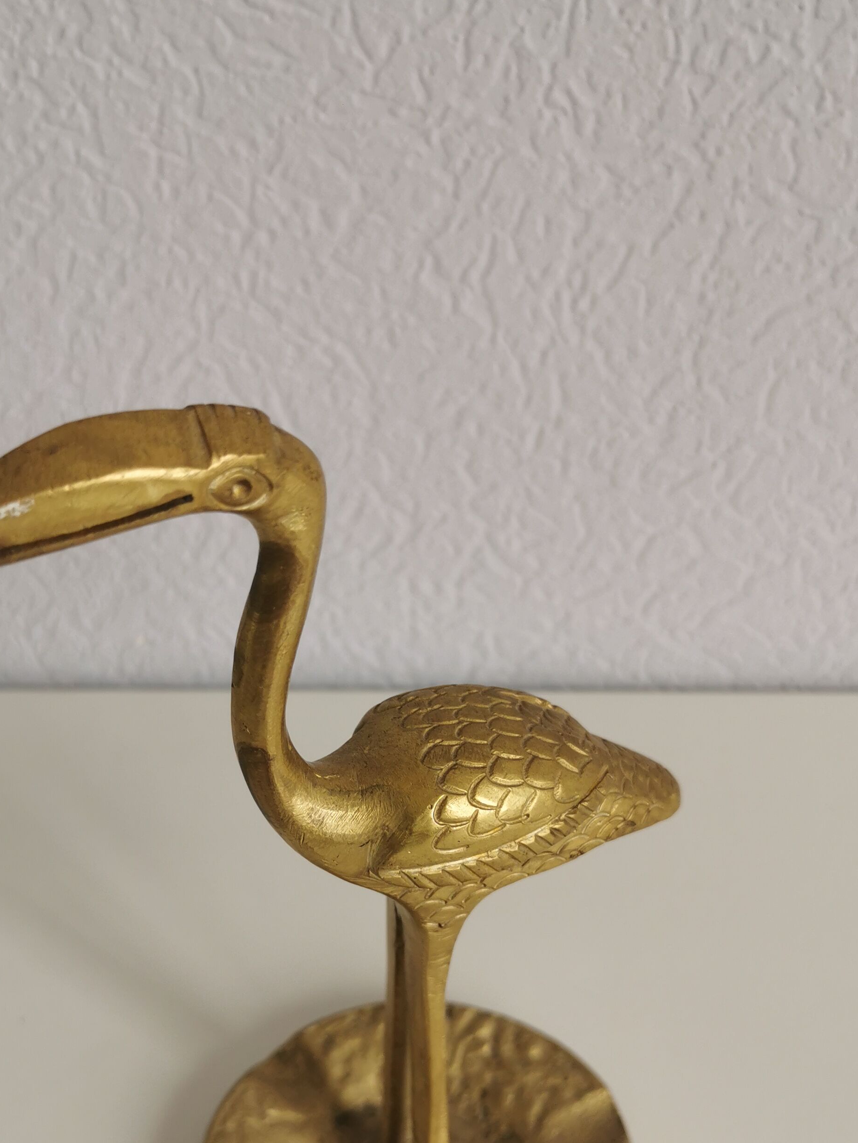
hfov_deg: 36.0
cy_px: 739
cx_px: 410
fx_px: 1322
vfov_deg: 46.2
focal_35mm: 40
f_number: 1.8
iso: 80
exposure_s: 1/100
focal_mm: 5.58
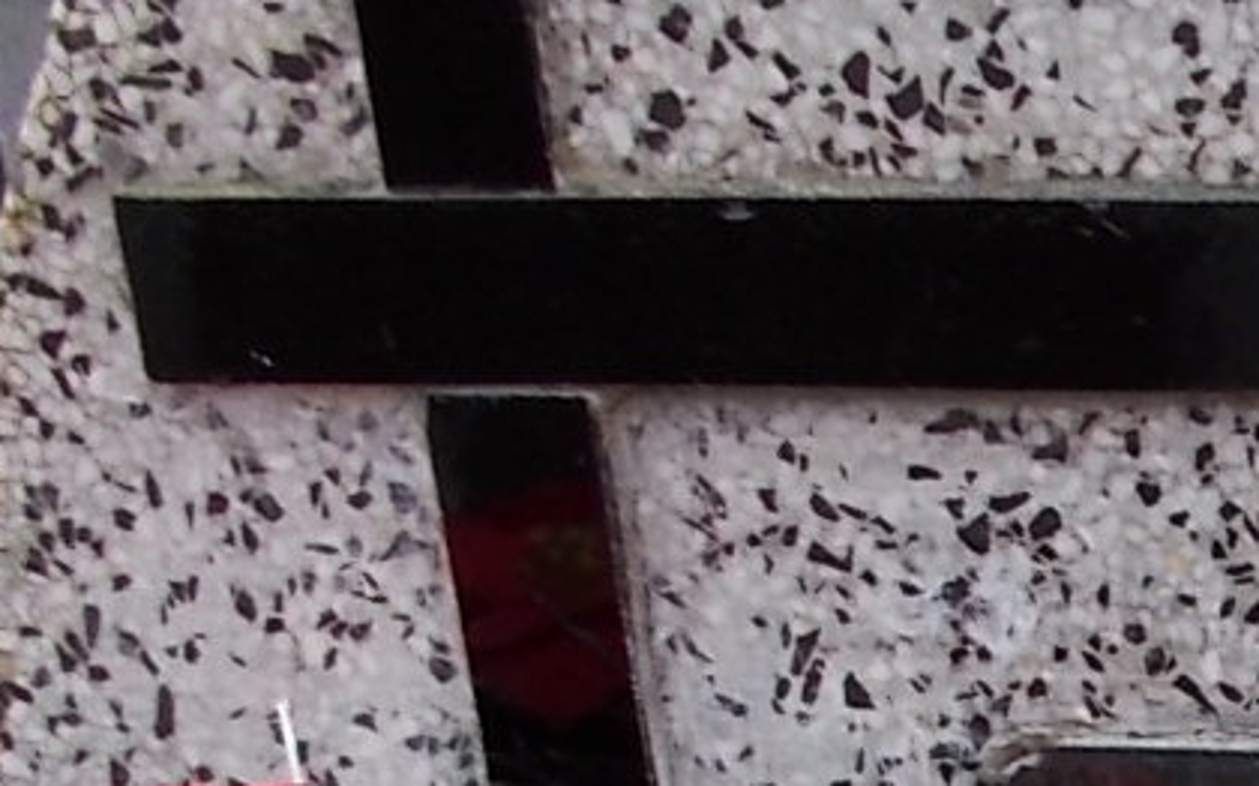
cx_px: 1969
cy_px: 1323
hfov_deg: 17.5
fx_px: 3601
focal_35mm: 105
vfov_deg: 11.7
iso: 80
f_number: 3.2
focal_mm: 4.6
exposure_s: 1/125
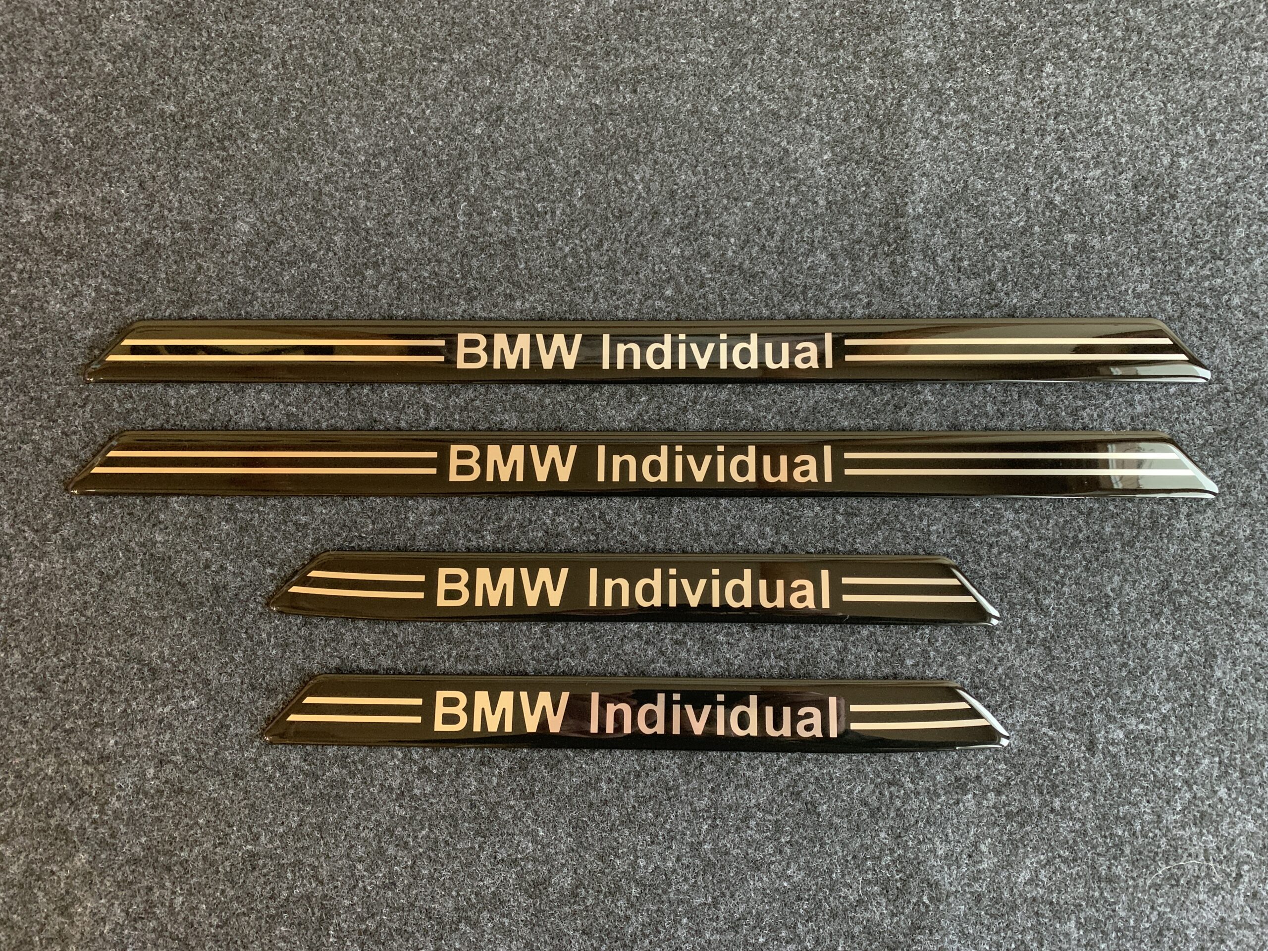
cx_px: 634
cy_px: 476
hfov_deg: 67.3
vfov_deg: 53.1
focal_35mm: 26
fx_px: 952
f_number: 1.8
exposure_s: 1/30
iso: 500
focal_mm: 4.25
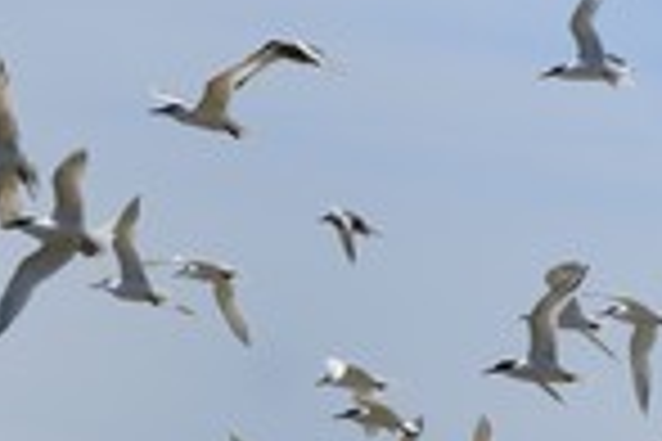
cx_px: -252
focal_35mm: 573
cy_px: 540
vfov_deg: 2.4
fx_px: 10536
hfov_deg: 3.6
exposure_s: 1/640
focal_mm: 200
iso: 200
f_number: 11
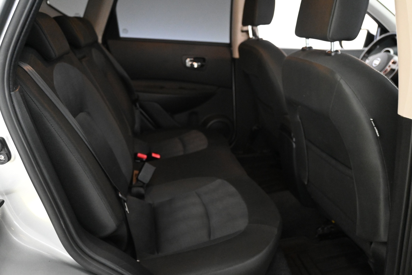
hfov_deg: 63.2
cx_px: 206
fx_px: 335
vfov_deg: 44.6
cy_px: 138
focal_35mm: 29
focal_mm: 19.5
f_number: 3.8
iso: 6400
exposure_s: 1/30
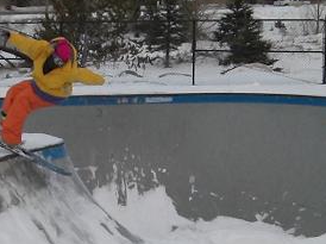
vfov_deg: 13.3
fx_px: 1044
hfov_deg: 17.7
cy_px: 158
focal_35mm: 111
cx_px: 150
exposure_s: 1/500
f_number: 4
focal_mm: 7.9
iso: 400
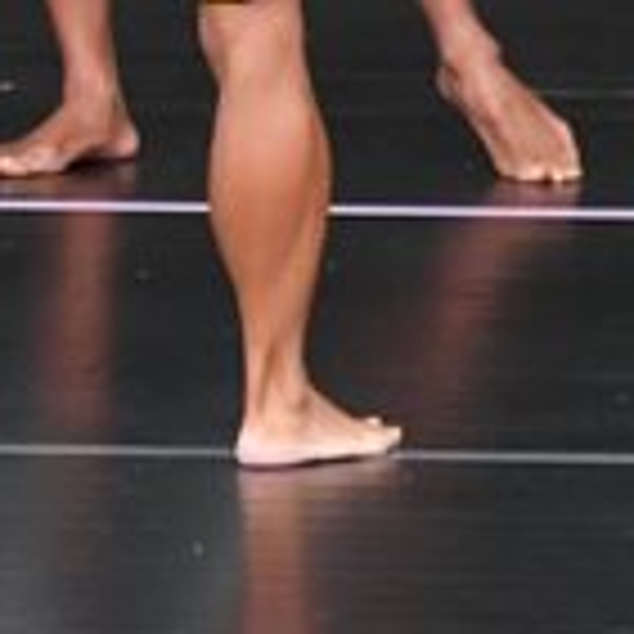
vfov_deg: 1.4
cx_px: -929
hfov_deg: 1.4
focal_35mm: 1261
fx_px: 26130
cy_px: -283
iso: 4000
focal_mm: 180
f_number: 5.6
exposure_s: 1/400
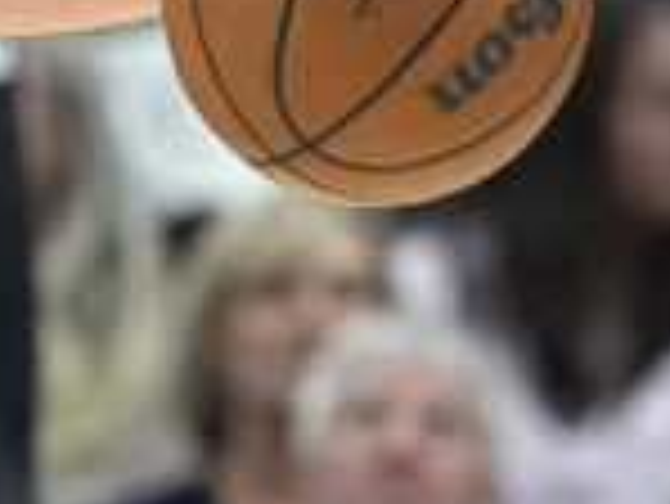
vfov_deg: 1.3
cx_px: -589
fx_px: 21695
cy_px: -272
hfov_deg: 1.8
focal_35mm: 1120
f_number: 2
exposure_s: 1/2500
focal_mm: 145
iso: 2000
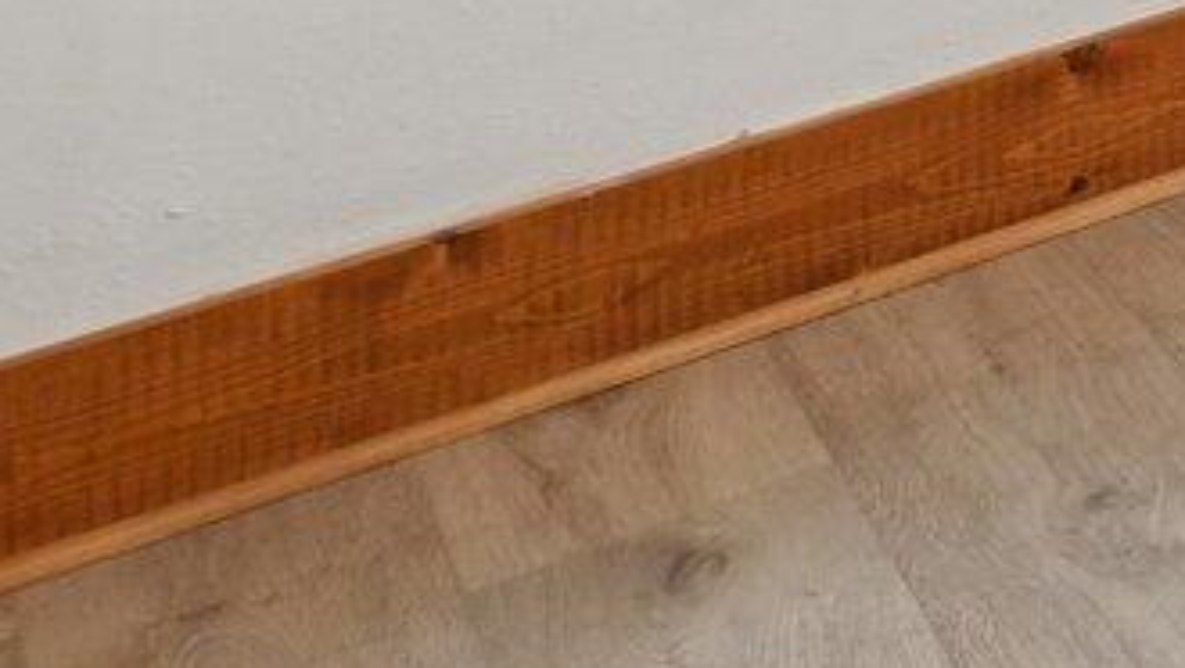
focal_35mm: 91
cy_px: -1320
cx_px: 3444
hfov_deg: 12.0
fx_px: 2861
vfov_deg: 10.0
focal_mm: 14
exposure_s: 1/15
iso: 200
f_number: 8
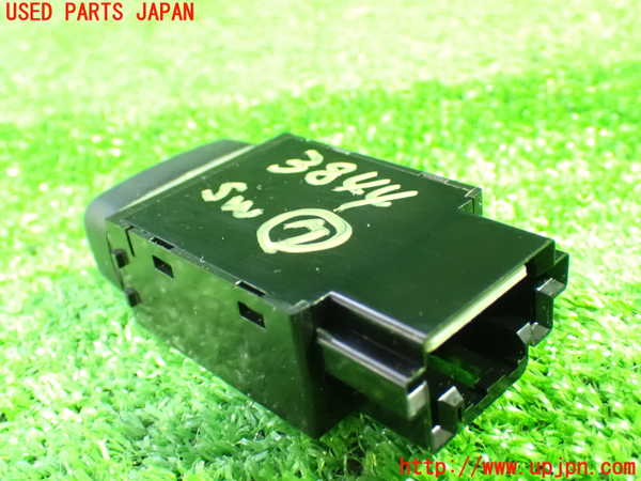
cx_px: 320
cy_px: 240
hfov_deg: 45.8
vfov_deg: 35.1
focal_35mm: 41
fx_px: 759
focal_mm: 7.31
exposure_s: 1/13
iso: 1600
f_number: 2.8
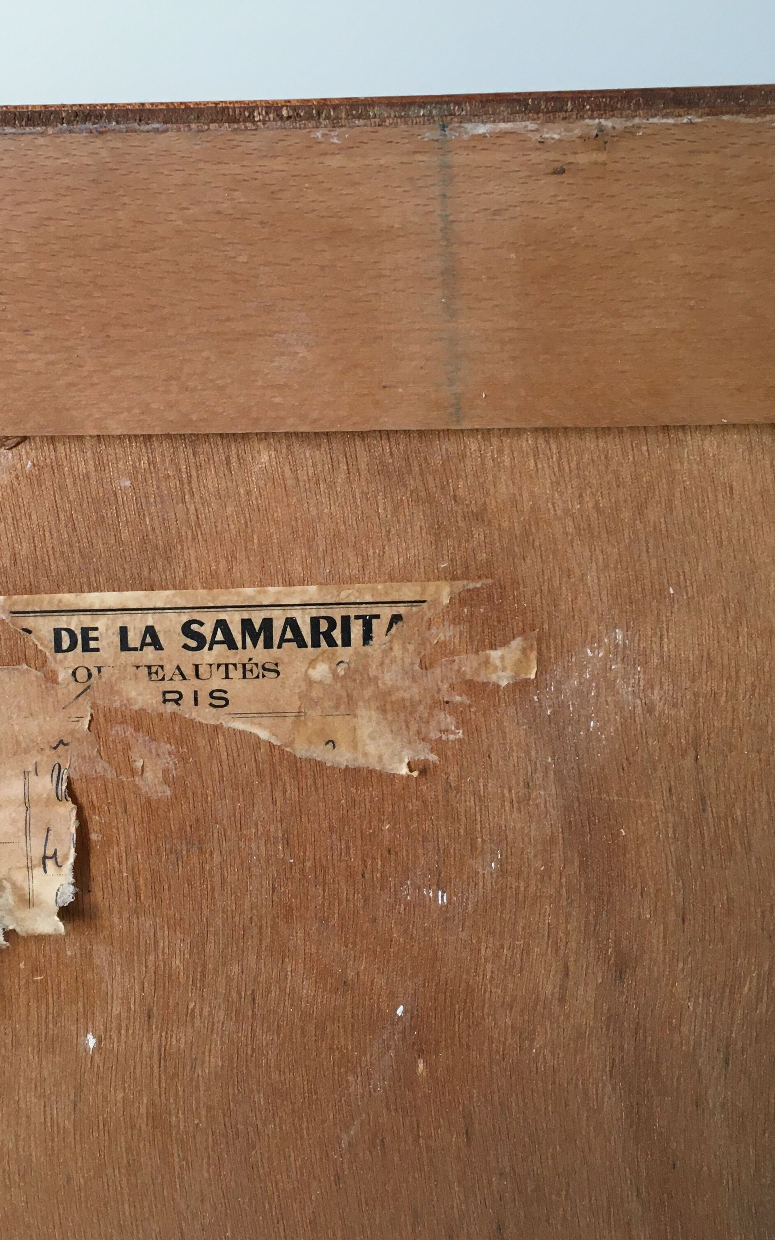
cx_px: 224
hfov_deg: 30.9
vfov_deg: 48.1
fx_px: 1386
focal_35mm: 41
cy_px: 557
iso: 40
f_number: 2.2
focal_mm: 4.15
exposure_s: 1/33
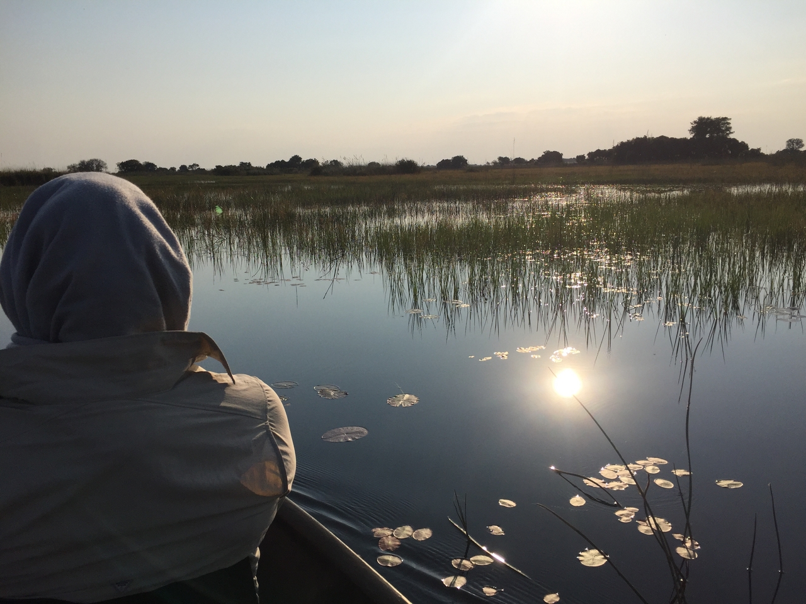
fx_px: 675
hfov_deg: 61.7
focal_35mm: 29
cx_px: 403
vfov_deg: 48.2
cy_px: 302
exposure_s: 1/5650
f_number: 2.2
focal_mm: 4.15
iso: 32
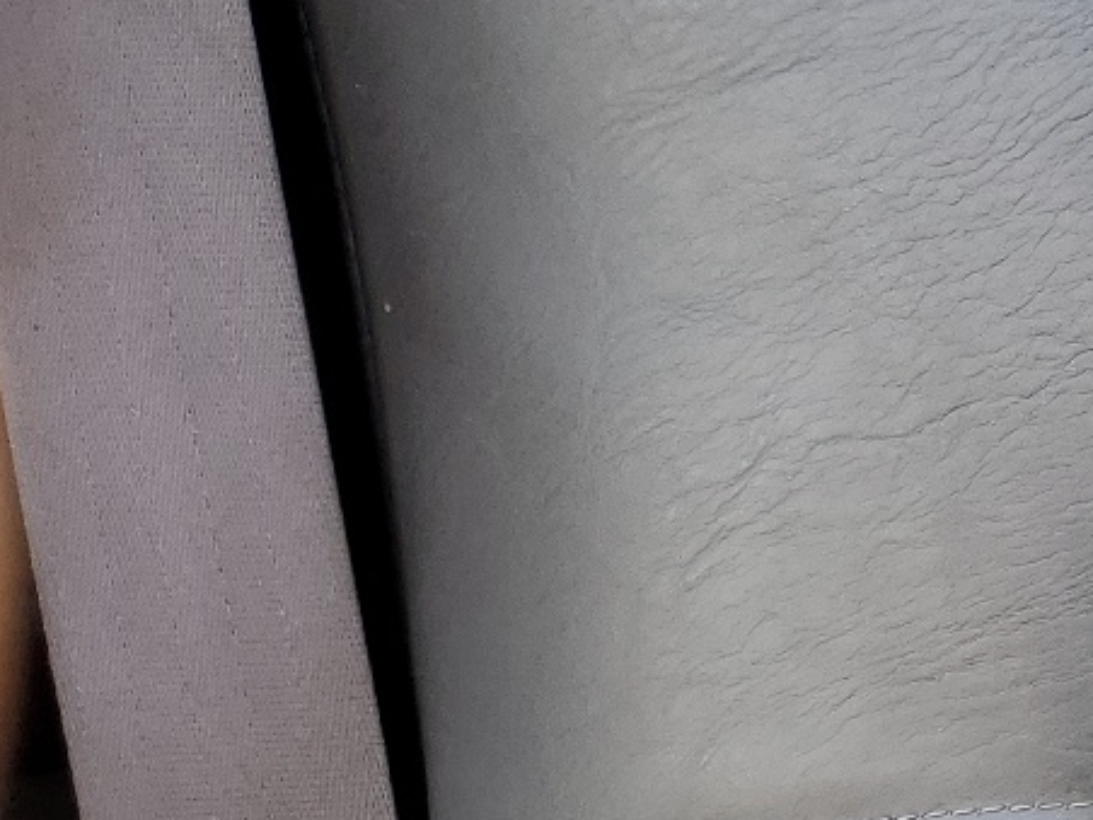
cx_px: 1903
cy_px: 1248
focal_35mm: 92
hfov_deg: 17.6
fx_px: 2905
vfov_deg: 14.9
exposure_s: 1/244
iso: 50
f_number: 1.5
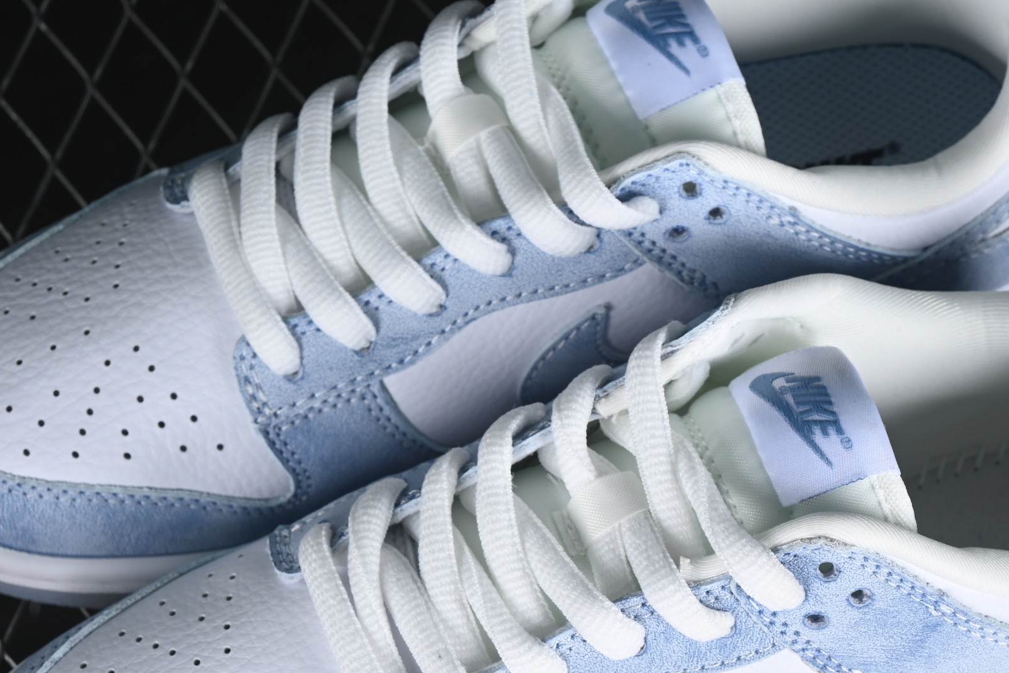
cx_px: 570
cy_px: 471
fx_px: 3672
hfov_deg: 15.6
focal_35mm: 131
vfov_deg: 10.5
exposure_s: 1/80
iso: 160
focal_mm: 50
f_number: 7.1
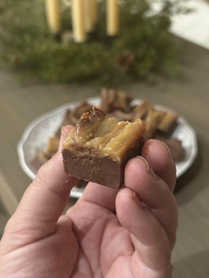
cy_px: 139
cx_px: 104
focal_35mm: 48
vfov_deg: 39.7
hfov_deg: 30.3
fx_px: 386
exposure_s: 1/24
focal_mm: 6.76
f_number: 1.78
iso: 640
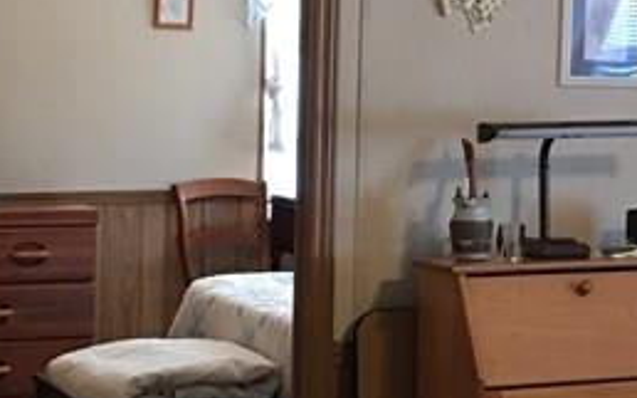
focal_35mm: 122
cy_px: 138
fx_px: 2117
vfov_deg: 10.7
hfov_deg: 16.6
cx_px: 689
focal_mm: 4.15
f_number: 2.2
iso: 64
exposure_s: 1/15
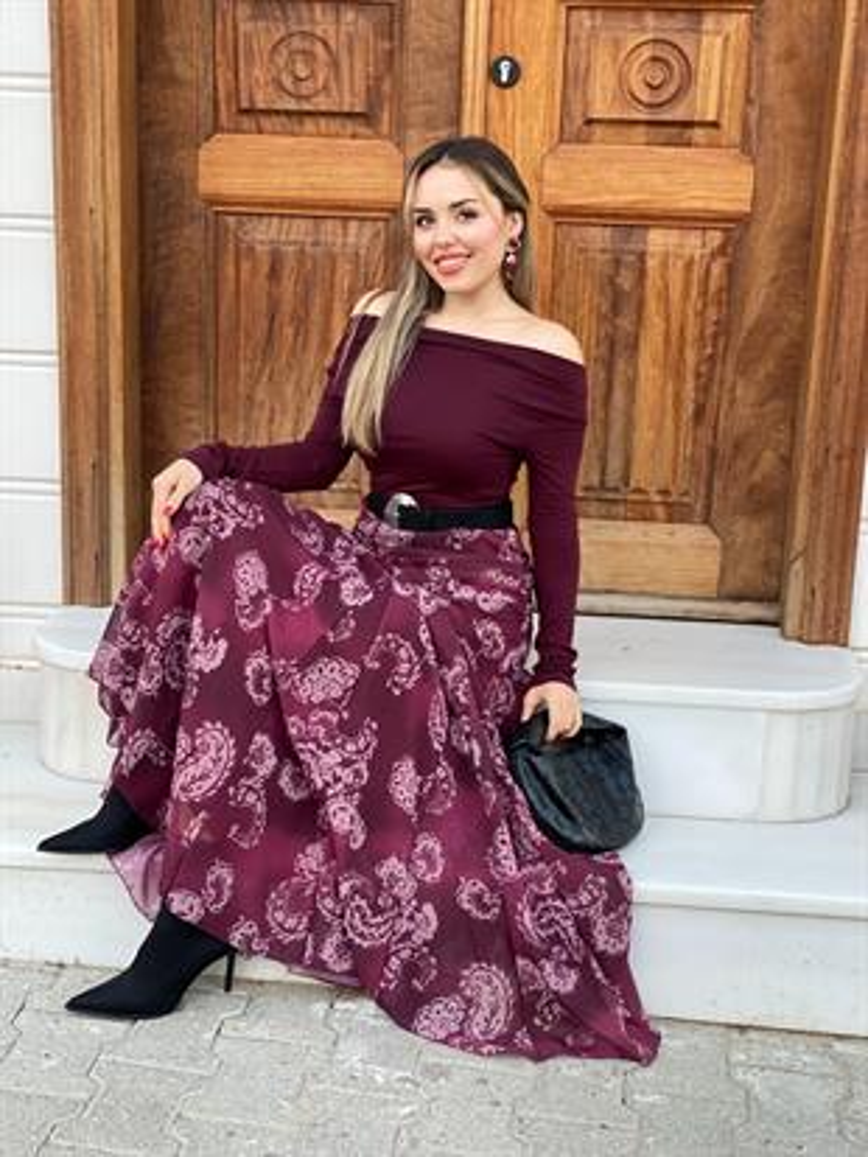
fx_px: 1738
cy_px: 578
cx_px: 434
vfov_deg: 36.8
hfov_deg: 28.0
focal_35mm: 52
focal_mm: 6
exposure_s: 1/122
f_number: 2
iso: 80
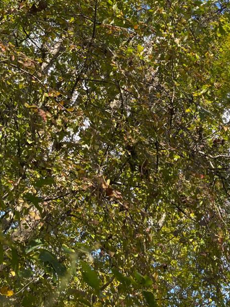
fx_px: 531
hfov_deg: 24.2
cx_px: 171
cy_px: 5
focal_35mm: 60
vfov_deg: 30.1
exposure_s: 1/628
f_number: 1.6
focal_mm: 5.1
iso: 32
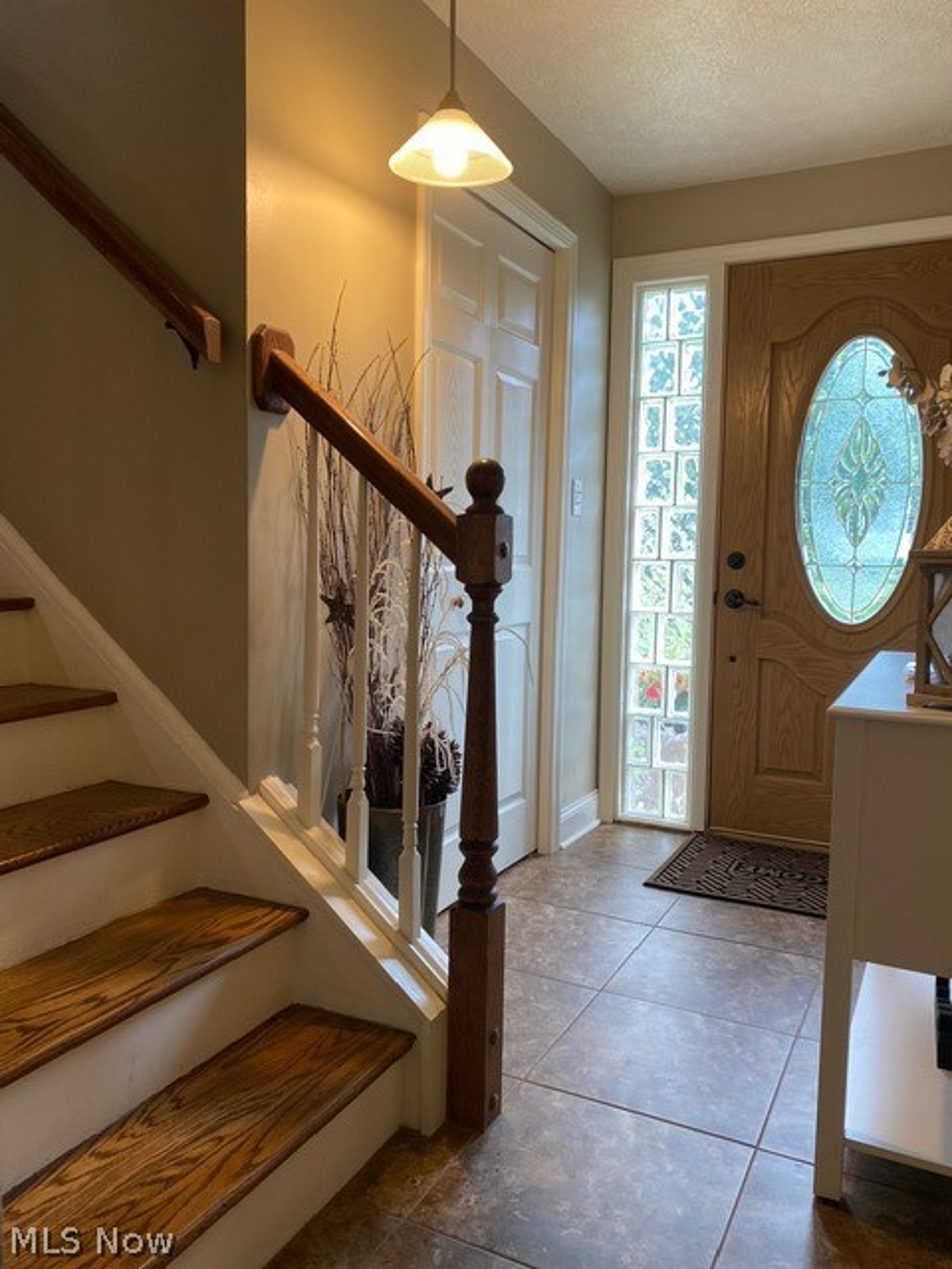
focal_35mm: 26
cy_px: 634
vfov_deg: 67.3
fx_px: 953
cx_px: 476
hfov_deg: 53.1
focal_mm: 4.25
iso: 80
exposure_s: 1/120
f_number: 1.8
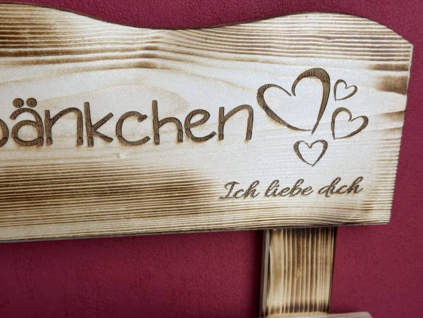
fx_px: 587
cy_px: 159
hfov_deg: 39.7
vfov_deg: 30.3
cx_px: 212
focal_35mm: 48
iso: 50
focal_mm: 6.76
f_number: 1.78
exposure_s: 1/160
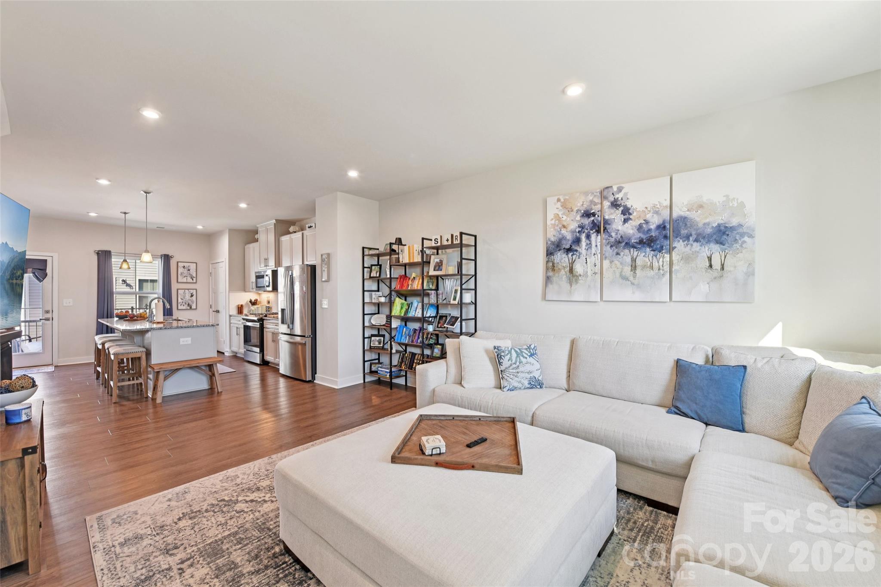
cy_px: 294
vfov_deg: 81.2
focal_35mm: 14
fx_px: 343
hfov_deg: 104.3
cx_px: 440
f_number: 8
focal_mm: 14
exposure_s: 1/20
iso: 200
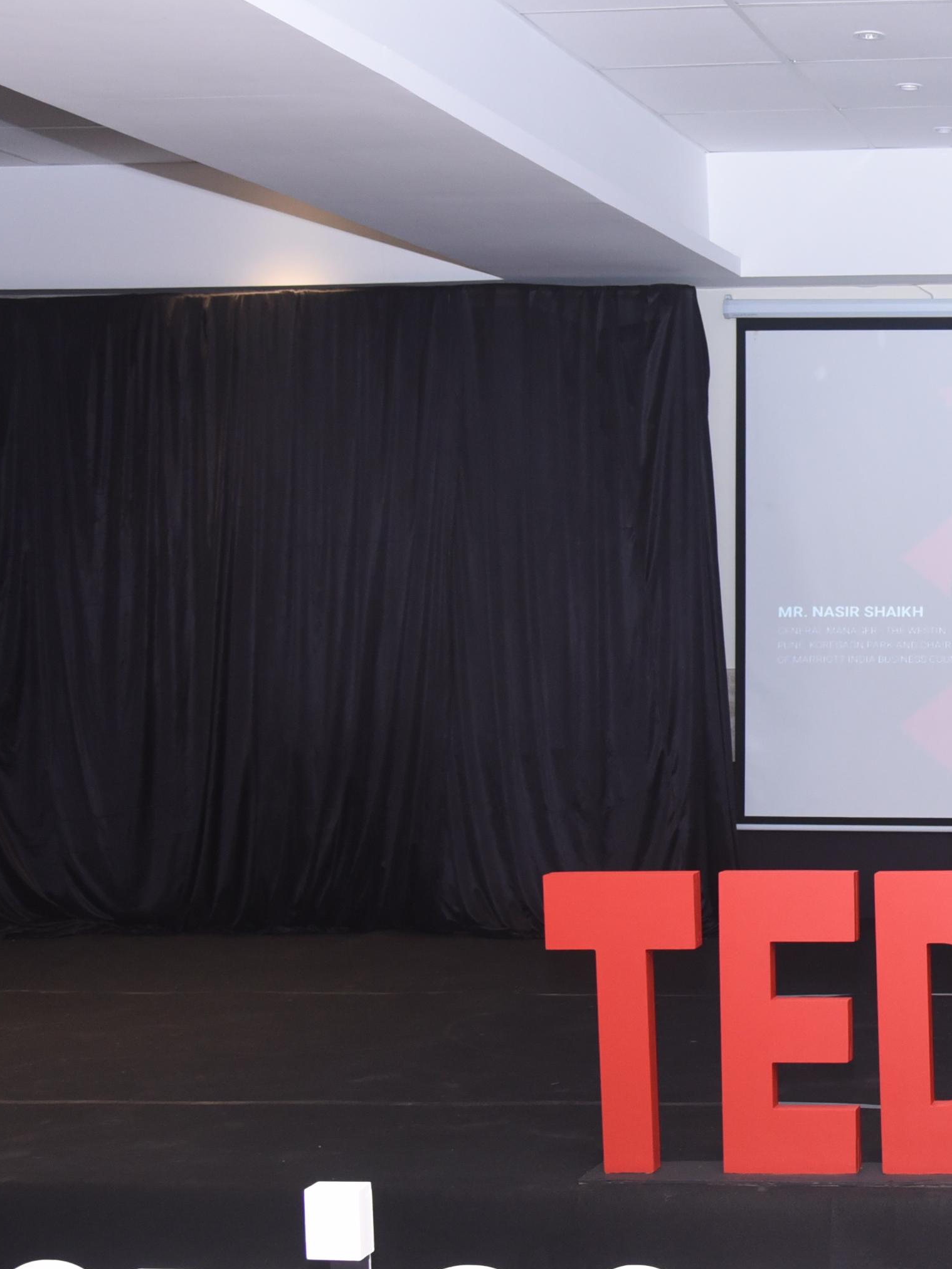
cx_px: 1238
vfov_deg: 32.1
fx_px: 2200
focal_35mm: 60
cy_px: 720
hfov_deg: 22.0
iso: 1600
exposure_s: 1/125
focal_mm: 28
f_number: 5
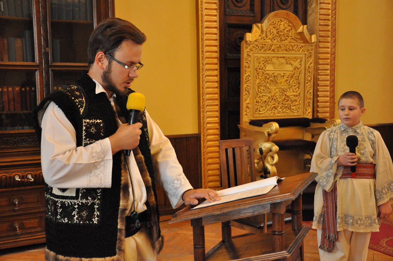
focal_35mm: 57
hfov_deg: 35.1
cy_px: 130
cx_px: 196
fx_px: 621
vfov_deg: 23.7
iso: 3200
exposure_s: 1/60
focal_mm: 38
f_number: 8
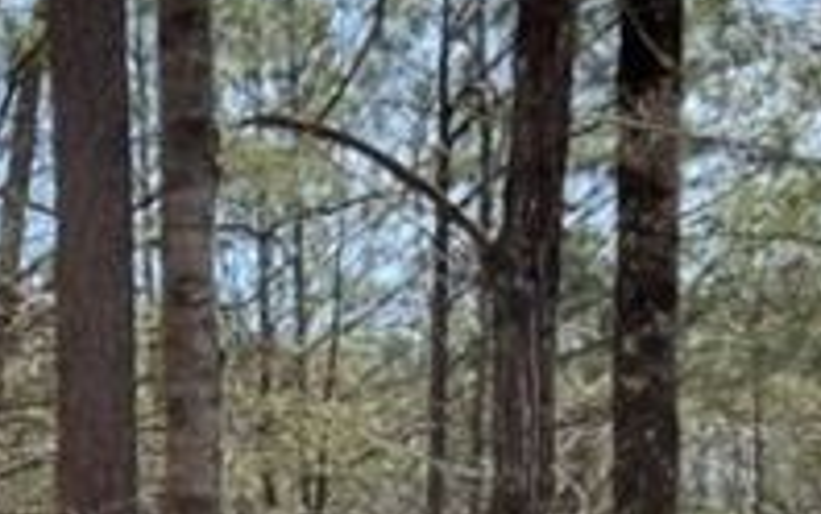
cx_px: 274
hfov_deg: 22.2
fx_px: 2082
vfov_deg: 13.4
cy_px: 719
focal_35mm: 93
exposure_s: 1/1511
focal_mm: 5.7
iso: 50
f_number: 1.5
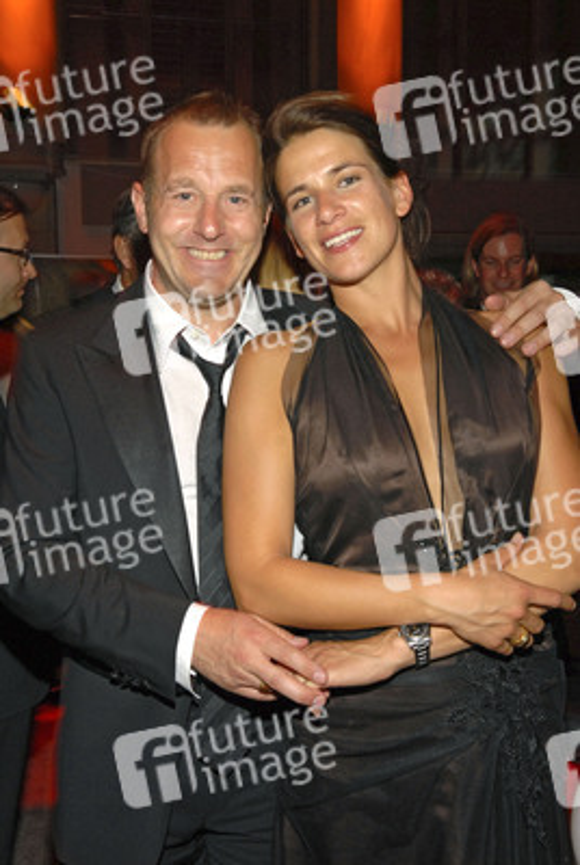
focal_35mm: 46
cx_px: 290
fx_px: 1120
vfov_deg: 42.3
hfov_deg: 29.0
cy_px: 432
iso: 400
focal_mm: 31
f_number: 8
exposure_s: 1/30
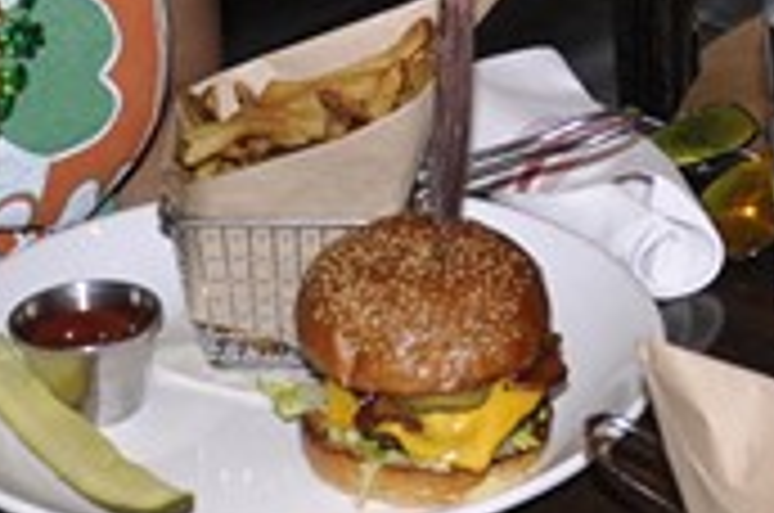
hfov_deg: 11.1
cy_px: 18
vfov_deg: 7.5
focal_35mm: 183
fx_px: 3925
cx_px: 864
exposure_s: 1/60
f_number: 3.8
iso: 400
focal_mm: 21
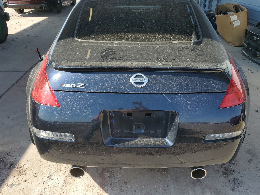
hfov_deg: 61.6
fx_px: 218
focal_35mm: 29
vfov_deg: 48.2
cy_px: 98
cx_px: 133
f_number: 1.5
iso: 50
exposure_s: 1/1429
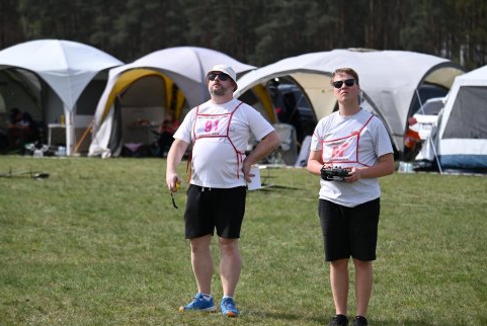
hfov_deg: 10.8
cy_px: 167
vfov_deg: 7.2
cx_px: 249
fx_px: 2587
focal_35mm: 191
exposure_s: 1/2000
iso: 320
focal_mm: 185
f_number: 5.3
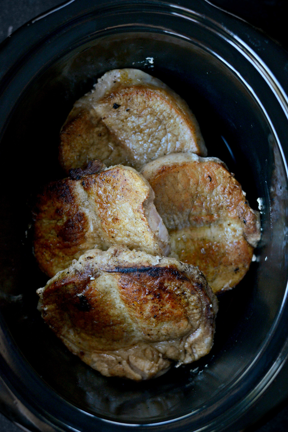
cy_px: 216
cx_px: 144
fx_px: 600
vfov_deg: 39.6
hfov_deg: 27.0
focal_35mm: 50
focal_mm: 50
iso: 3200
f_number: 3.2
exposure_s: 1/500
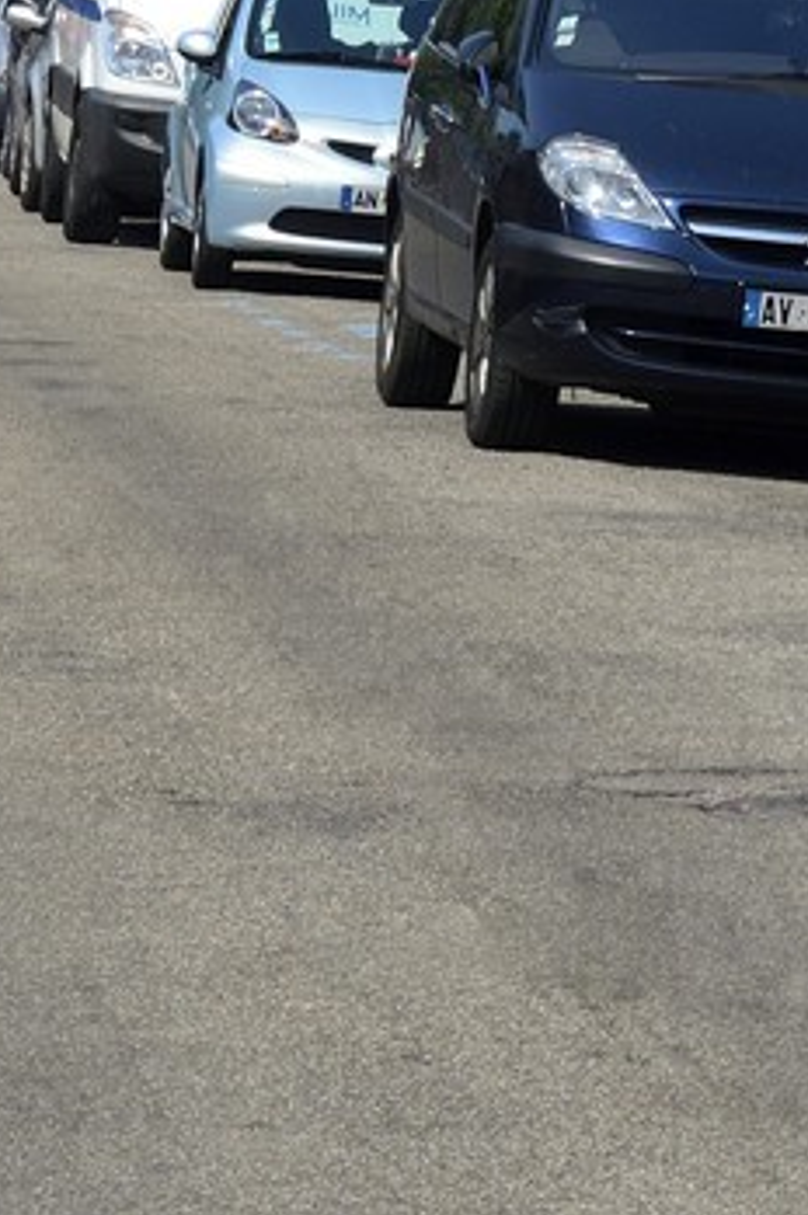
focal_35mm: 321
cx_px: 686
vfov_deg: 6.2
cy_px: -1344
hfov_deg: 4.3
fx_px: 10828
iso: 200
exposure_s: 1/250
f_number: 14
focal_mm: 70
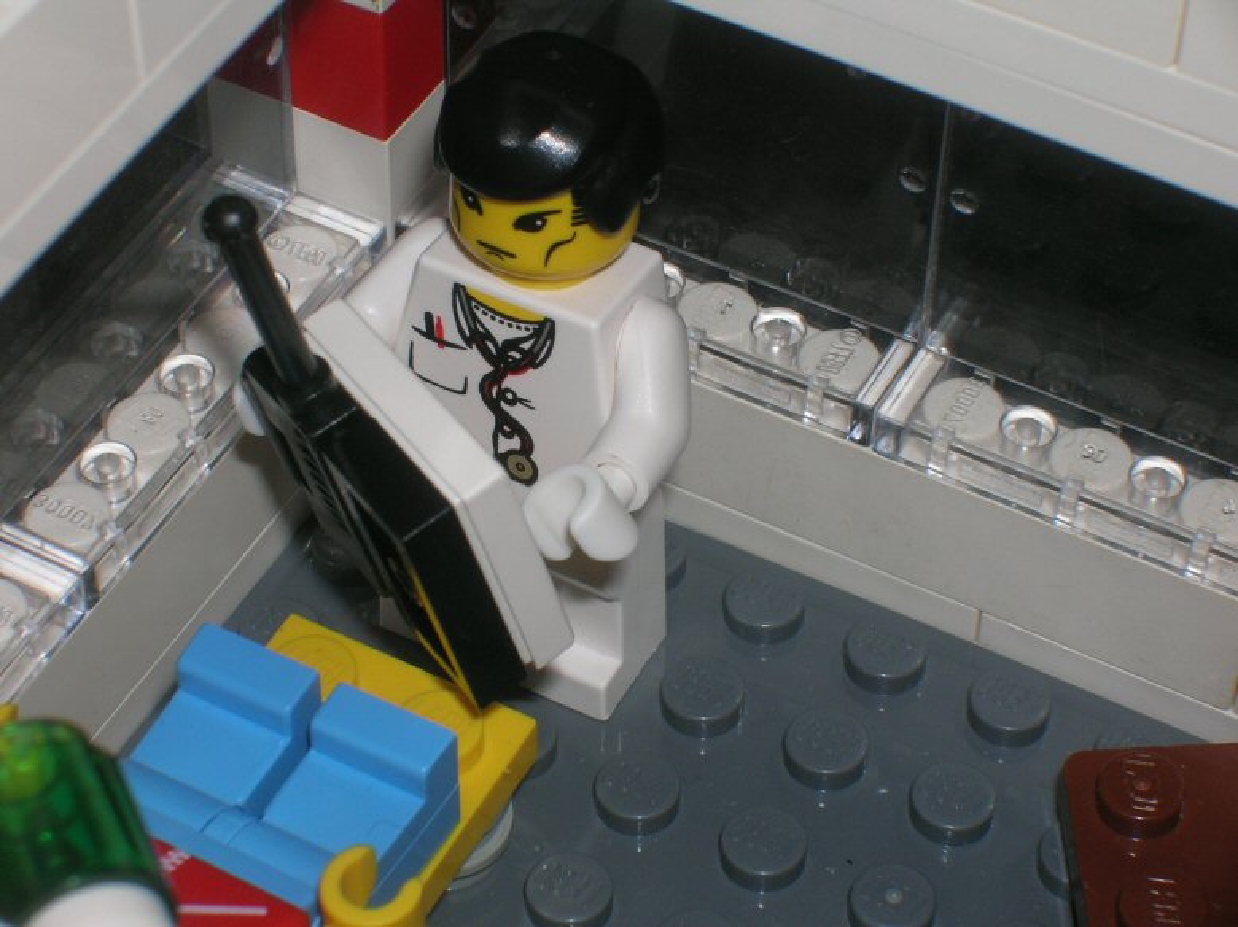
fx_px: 3647
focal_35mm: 102
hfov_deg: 19.3
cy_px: 464
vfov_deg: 14.5
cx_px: 619
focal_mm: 17.1
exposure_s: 1/60.1
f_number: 8.2
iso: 50
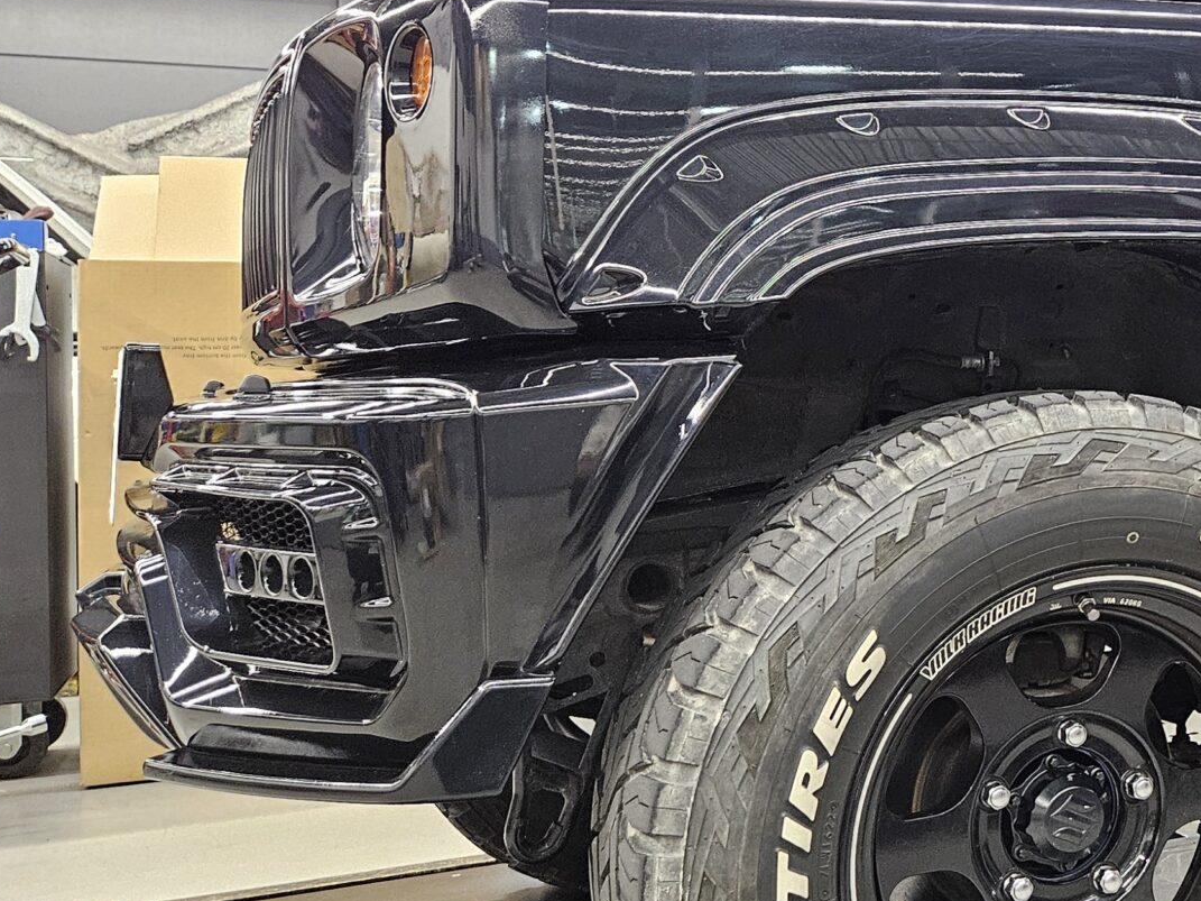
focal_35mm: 55
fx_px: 1908
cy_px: 306
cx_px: 1401
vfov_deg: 26.4
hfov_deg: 30.3
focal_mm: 5.4
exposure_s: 1/100
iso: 640
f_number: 1.8
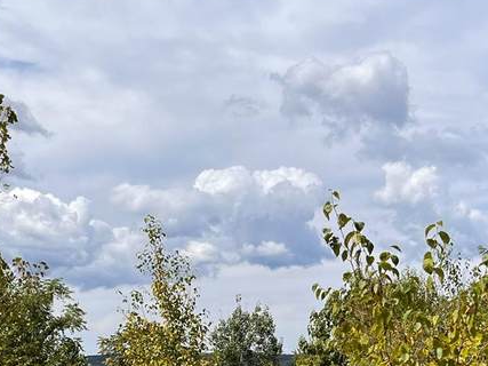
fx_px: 1099
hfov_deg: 25.0
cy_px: 350
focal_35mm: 78
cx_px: 186
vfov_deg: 18.5
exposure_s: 1/5848
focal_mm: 5.1
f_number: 1.6
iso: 50
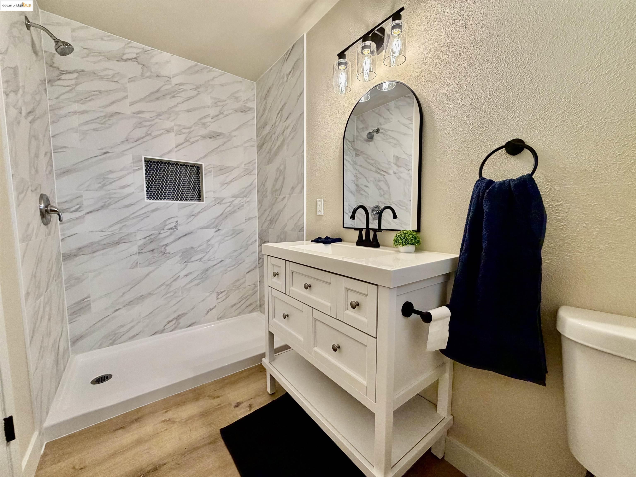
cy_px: 238
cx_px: 318
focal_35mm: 14
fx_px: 257
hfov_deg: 102.1
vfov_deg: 85.7
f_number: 2.2
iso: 200
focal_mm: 2.22
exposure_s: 1/60
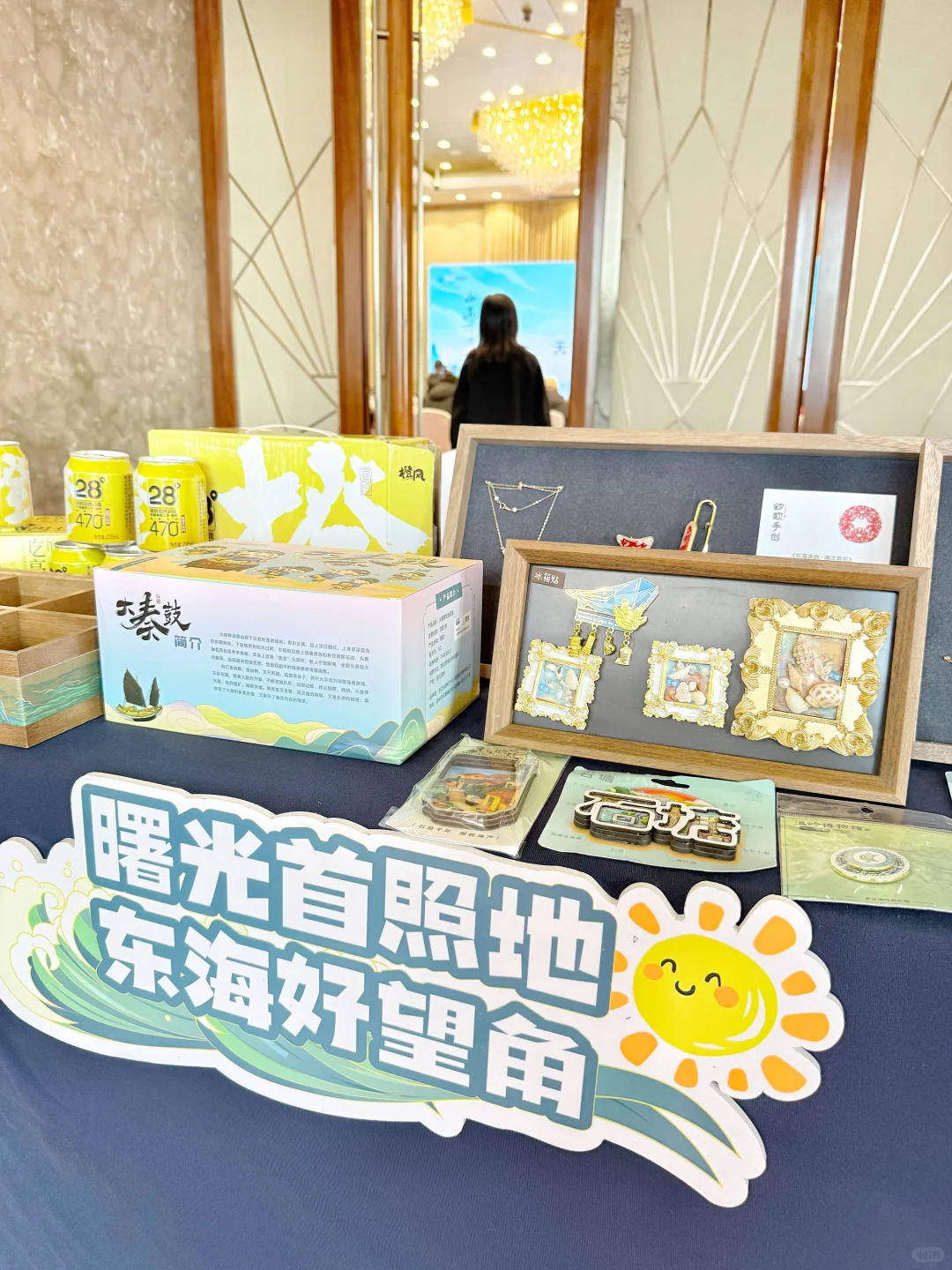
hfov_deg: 56.8
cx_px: 476
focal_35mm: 24
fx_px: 880
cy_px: 635
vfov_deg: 71.6
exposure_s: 1/100
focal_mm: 6.76
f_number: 1.78
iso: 100
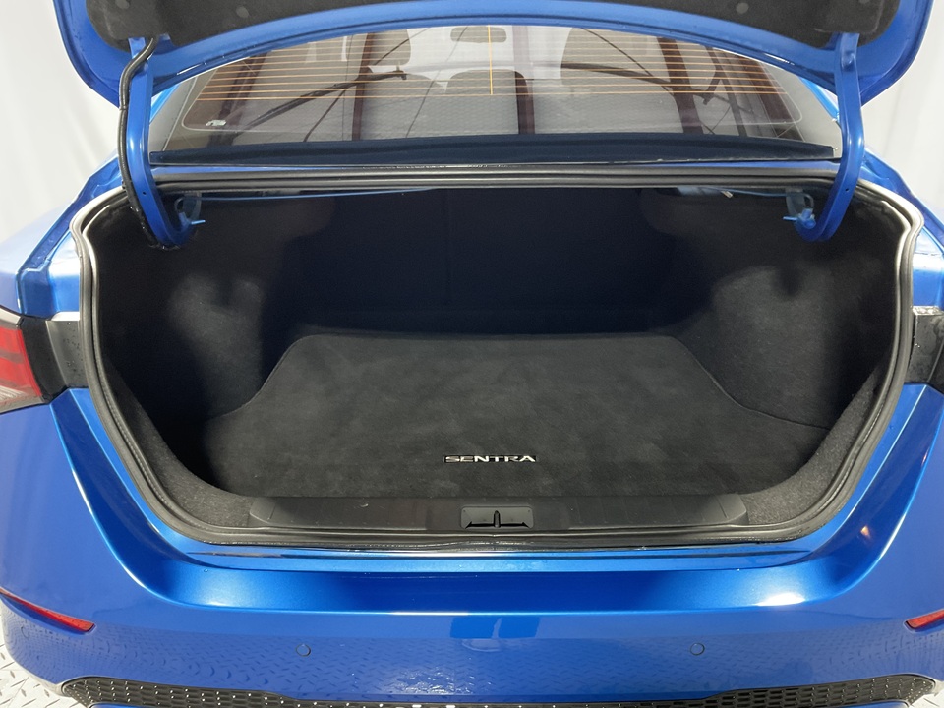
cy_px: 354
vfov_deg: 48.2
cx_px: 472
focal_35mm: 29
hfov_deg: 61.7
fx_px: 791
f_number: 1.8
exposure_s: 1/40
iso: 320
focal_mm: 3
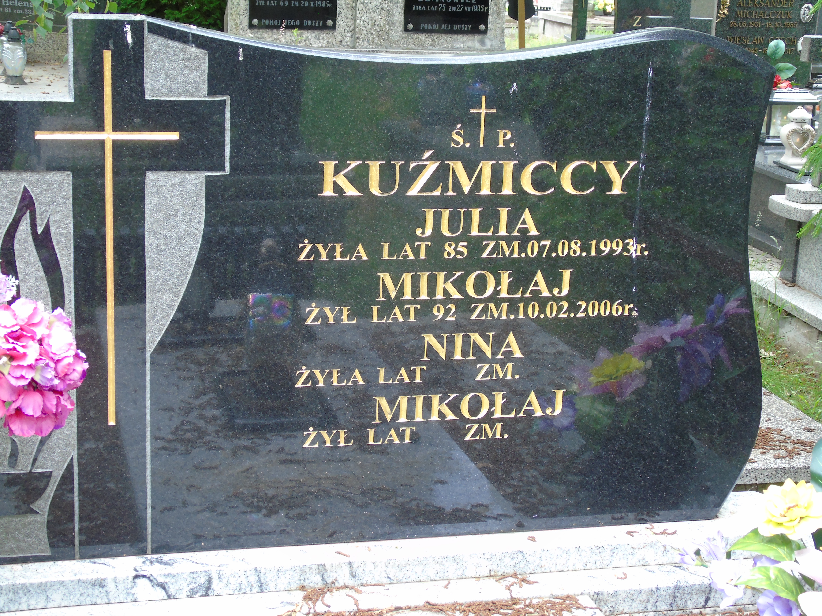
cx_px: 411
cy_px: 308
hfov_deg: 31.2
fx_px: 1472
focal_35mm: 62
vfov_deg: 23.7
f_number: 4.5
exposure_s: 1/30
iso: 160
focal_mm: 11
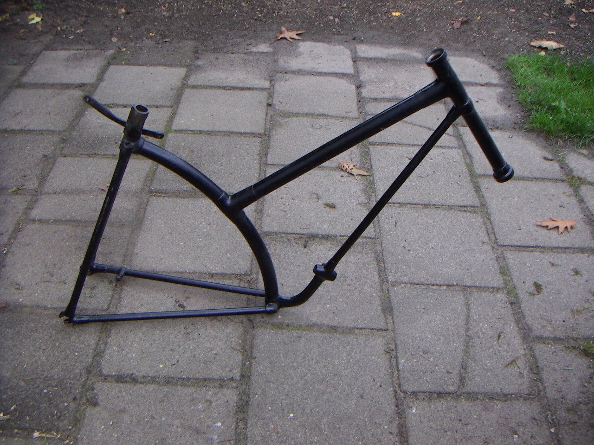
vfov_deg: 39.7
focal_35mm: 36
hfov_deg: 51.4
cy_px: 222
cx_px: 297
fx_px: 618
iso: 50
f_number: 2.8
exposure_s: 1/160
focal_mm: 4.7
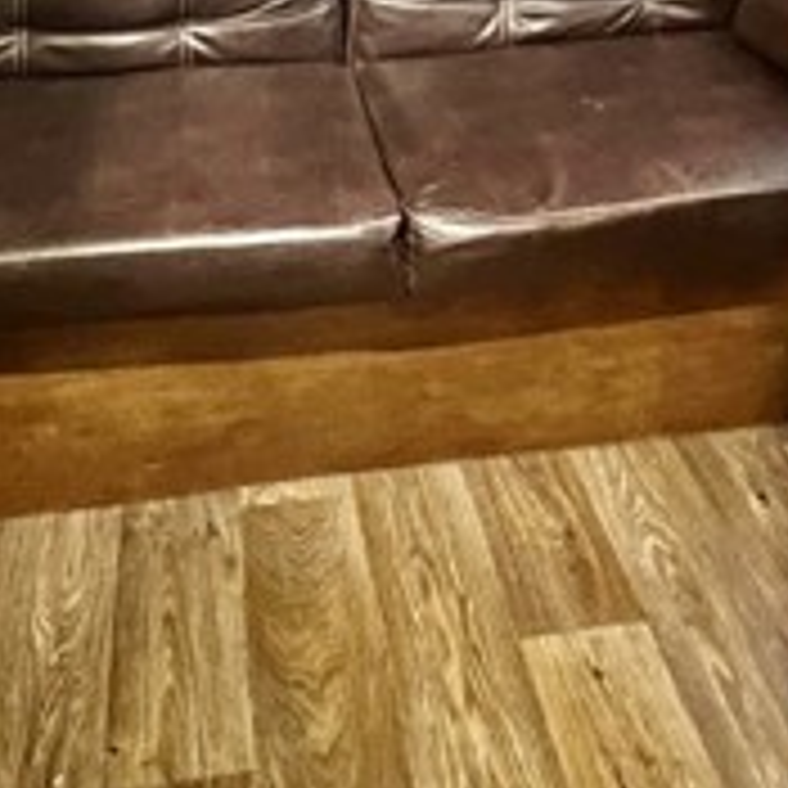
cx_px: 351
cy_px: -239
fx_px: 1082
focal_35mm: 42
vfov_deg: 31.1
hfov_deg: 40.0
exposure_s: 1/11
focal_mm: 1.57
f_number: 1.8
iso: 1000
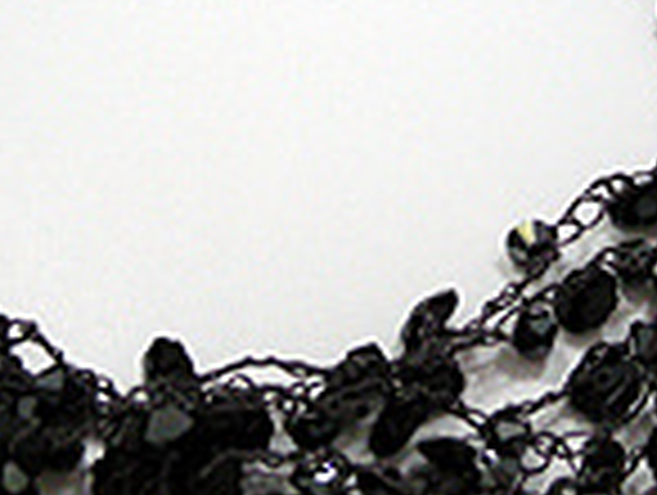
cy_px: 20
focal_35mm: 144
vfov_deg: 10.3
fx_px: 2738
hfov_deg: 13.7
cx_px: 333
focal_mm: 8.8
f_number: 3.3
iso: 262
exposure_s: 1/51.3
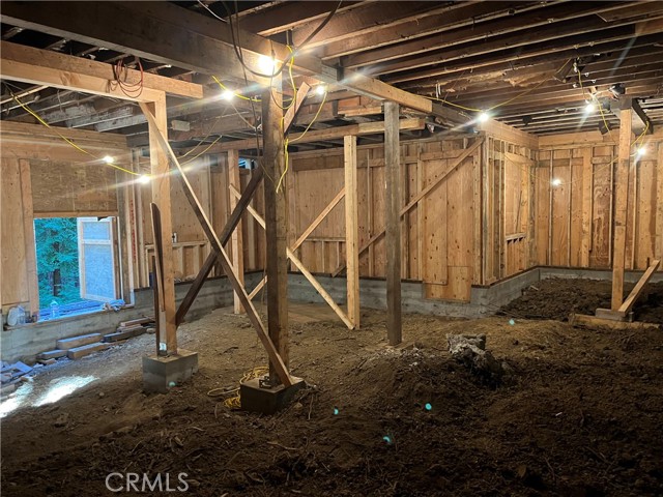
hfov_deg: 67.3
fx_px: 498
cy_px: 248
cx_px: 332
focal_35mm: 26
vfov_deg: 53.1
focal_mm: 5.1
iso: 500
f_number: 1.6
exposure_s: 1/40
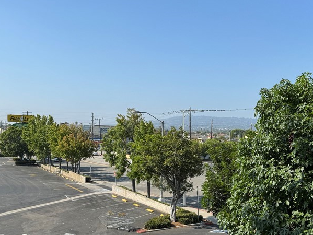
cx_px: 198
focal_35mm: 41
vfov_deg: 34.9
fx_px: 371
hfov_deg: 45.3
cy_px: 154
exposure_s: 1/4049
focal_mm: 6.76
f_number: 1.78
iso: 80
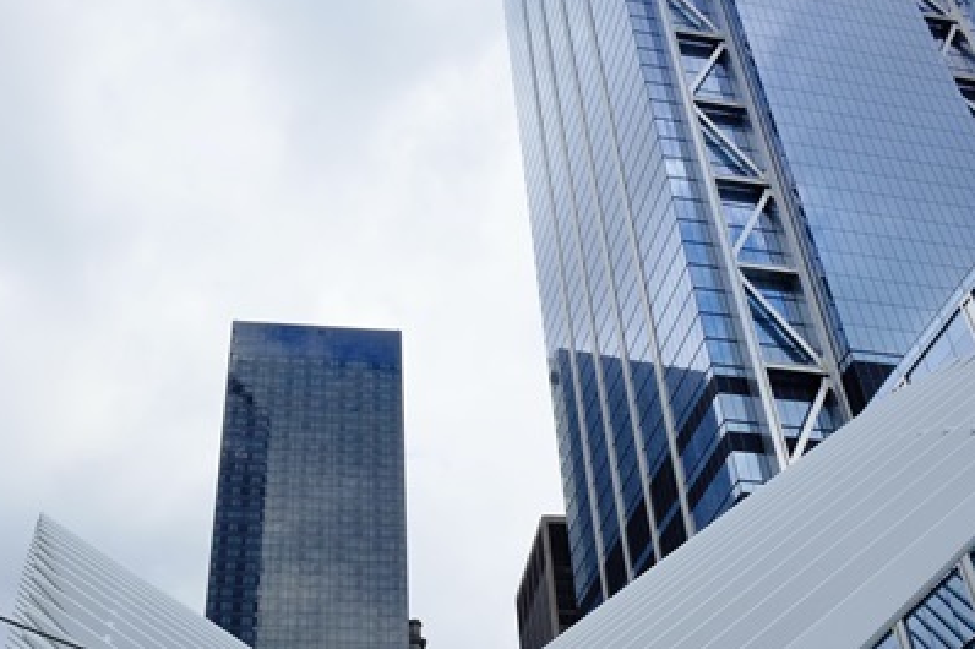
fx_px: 1029
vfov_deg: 33.3
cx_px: 416
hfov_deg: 50.5
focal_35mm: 38
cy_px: 576
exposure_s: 1/420
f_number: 11
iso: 800
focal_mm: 14
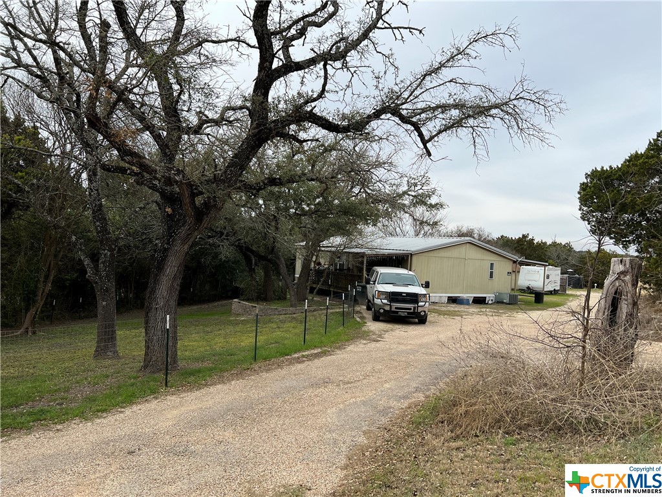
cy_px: 248
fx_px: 497
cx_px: 331
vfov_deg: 53.1
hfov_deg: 67.3
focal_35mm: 26
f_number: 1.5
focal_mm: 5.7
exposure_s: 1/2762
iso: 50
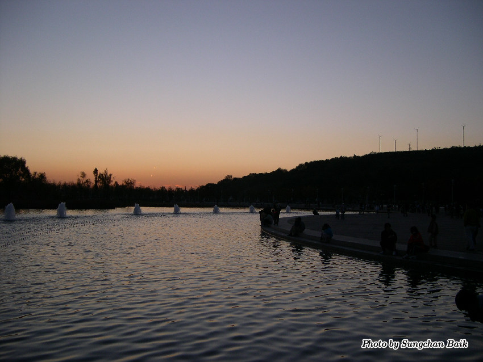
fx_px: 530
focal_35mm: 38
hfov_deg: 49.0
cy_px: 181
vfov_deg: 37.7
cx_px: 242
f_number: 2.8
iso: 100
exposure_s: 1/101
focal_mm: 8
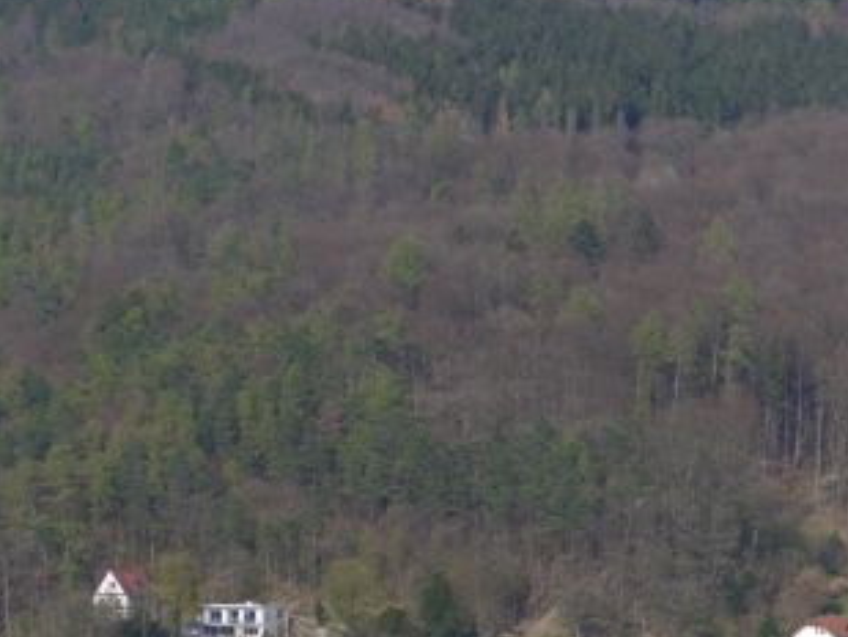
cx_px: 1002
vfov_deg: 6.3
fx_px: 5710
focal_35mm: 233
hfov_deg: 8.4
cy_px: 783
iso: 100
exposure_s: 1/400
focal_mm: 45
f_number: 7.1
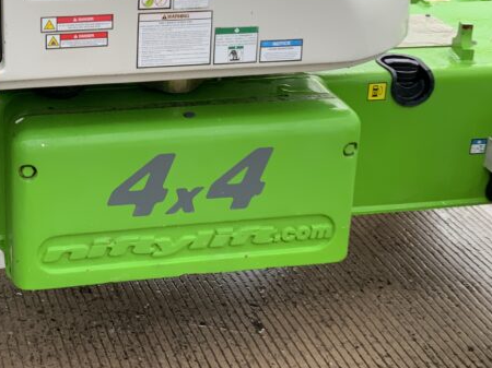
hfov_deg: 28.7
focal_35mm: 66
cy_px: 36
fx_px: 938
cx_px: 93
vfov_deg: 21.7
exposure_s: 1/125
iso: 16
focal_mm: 3
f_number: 1.8
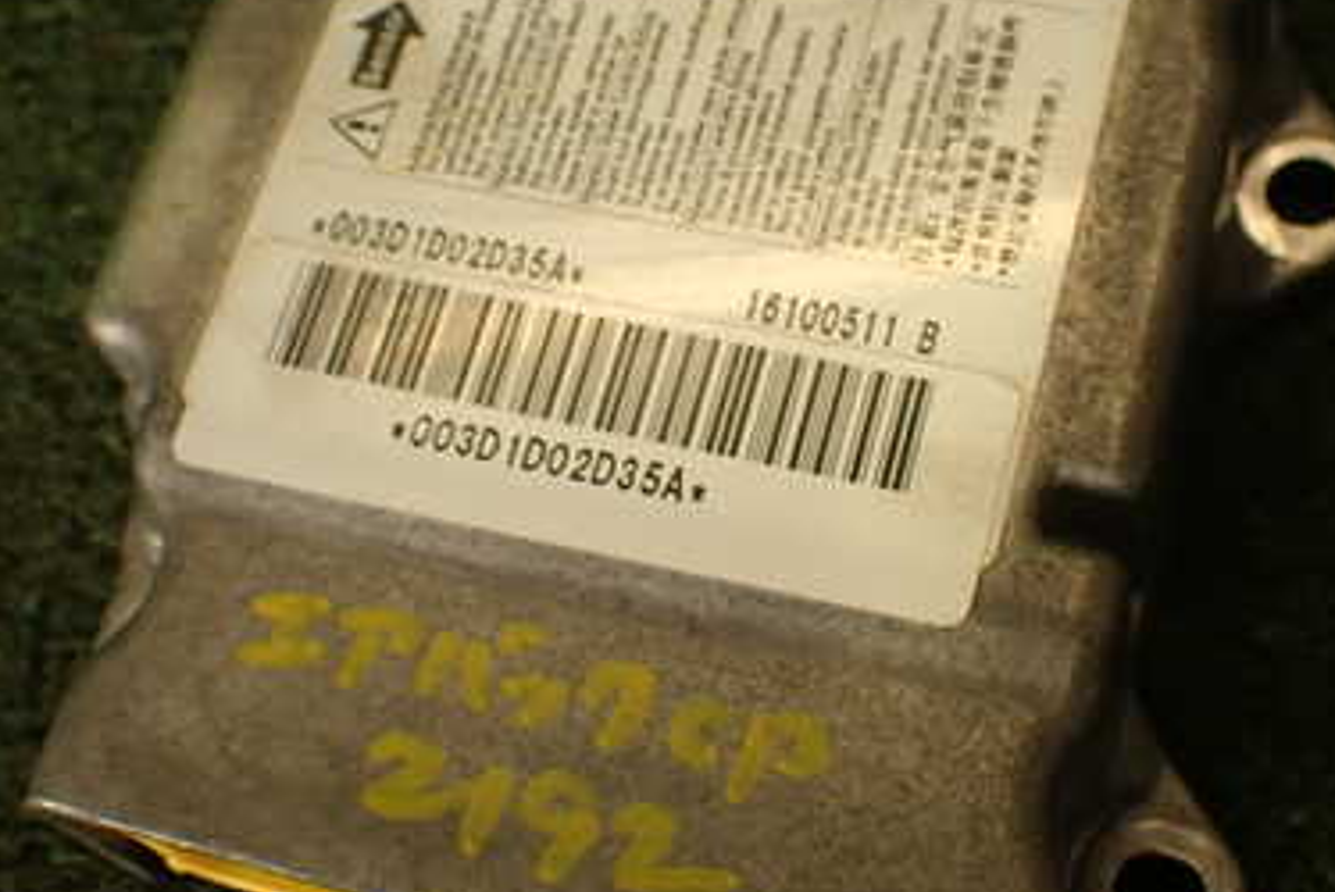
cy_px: 435
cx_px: 714
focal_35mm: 60
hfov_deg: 33.4
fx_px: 2227
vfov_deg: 22.7
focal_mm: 6.37
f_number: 2.5
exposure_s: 1/80
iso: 125
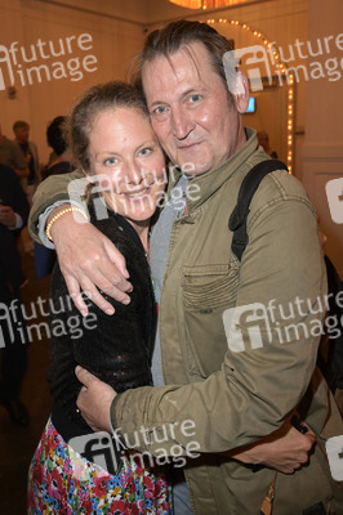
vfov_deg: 58.8
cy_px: 258
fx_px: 458
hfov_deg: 41.0
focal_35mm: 32
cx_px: 172
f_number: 5.6
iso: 1600
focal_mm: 32
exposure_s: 1/60
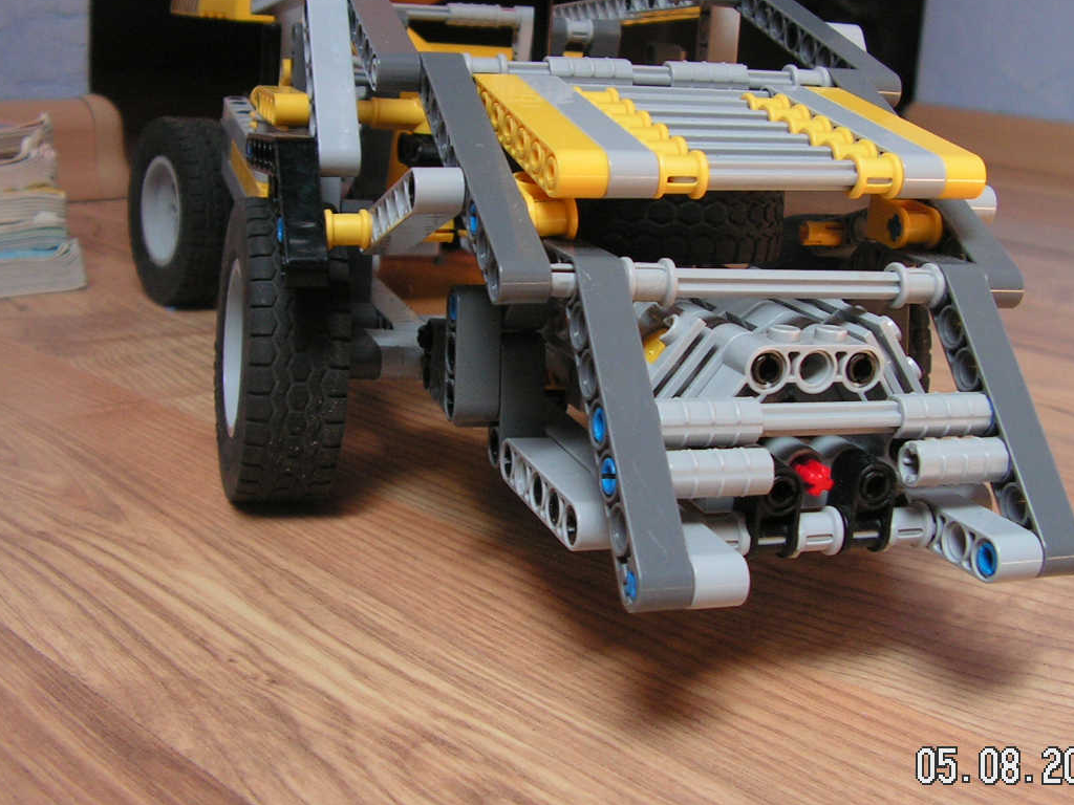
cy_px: 362
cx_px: 565
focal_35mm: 45
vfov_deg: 32.2
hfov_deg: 42.1
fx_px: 1396
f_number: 3.2
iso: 125
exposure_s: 1/50
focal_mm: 6
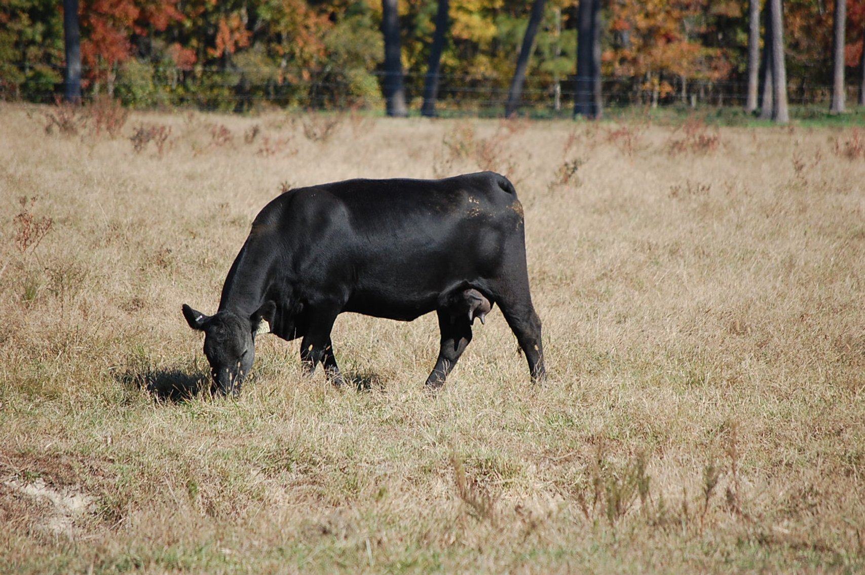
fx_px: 7202
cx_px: 432
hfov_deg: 6.9
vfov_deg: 4.6
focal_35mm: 300
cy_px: 288
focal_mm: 200
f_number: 5.6
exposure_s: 1/1000
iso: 400
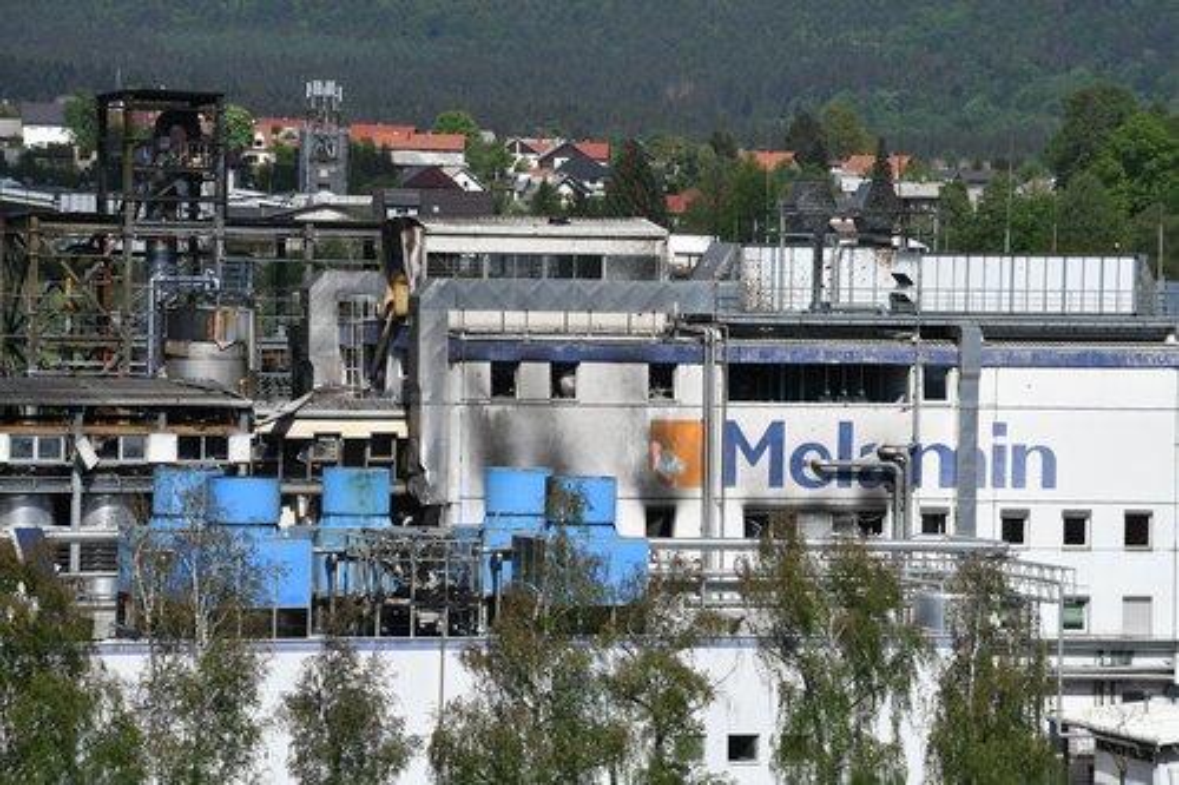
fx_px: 6547
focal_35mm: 200
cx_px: 590
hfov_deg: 10.3
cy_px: 392
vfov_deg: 6.9
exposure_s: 1/800
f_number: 14
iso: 400
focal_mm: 200
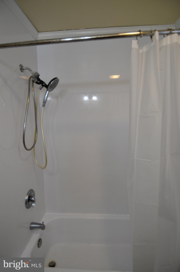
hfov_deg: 36.7
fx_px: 271
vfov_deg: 53.2
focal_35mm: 36
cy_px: 136
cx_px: 90
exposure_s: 1/60
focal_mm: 24
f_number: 4
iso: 400
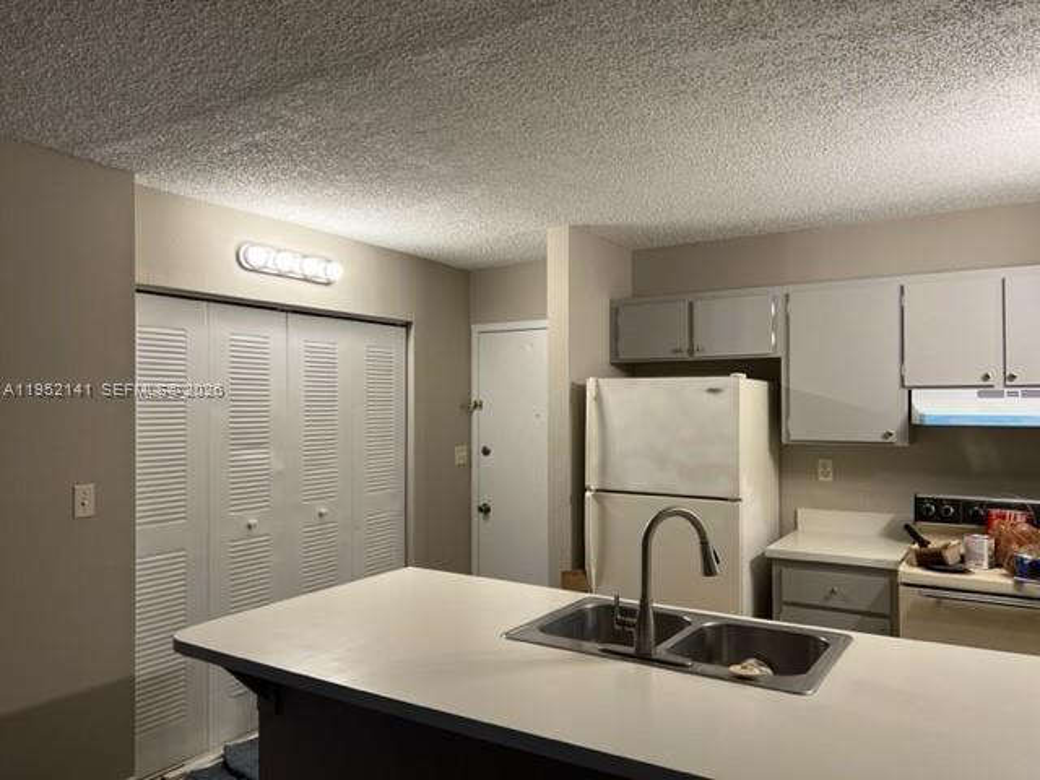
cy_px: 390
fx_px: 781
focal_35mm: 26
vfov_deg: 53.1
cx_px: 520
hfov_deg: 67.3
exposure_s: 1/120
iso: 100
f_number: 1.5
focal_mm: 5.7
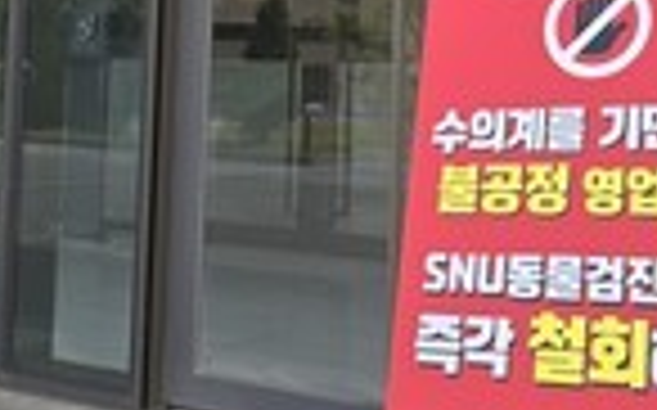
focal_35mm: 75
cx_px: 405
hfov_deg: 27.4
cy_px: -54
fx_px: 1342
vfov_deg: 16.8
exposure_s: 1/544
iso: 12
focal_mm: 6.3
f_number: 1.7
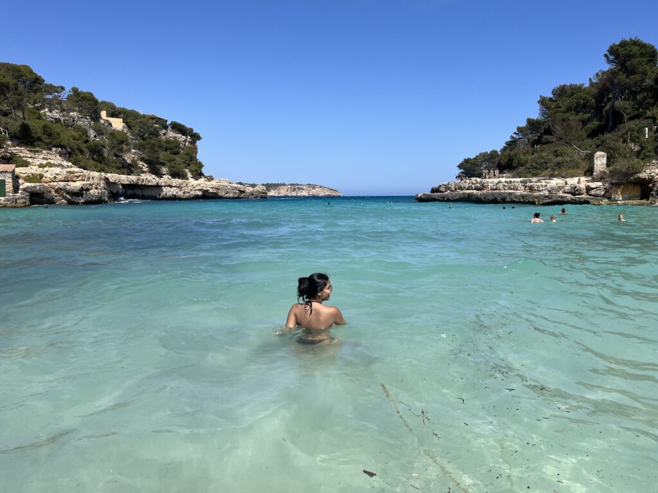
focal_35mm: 26
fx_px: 494
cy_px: 246
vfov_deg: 53.1
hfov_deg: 67.3
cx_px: 329
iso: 50
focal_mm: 5.1
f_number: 1.6
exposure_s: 1/4854
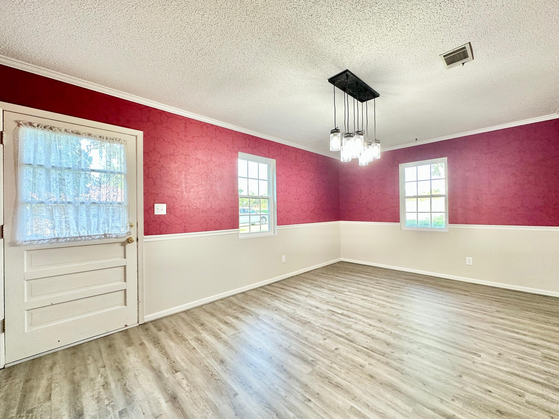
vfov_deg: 85.7
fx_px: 226
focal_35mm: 14
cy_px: 210
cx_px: 280
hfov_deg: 102.1
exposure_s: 1/120
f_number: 2.2
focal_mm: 2.22
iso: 200
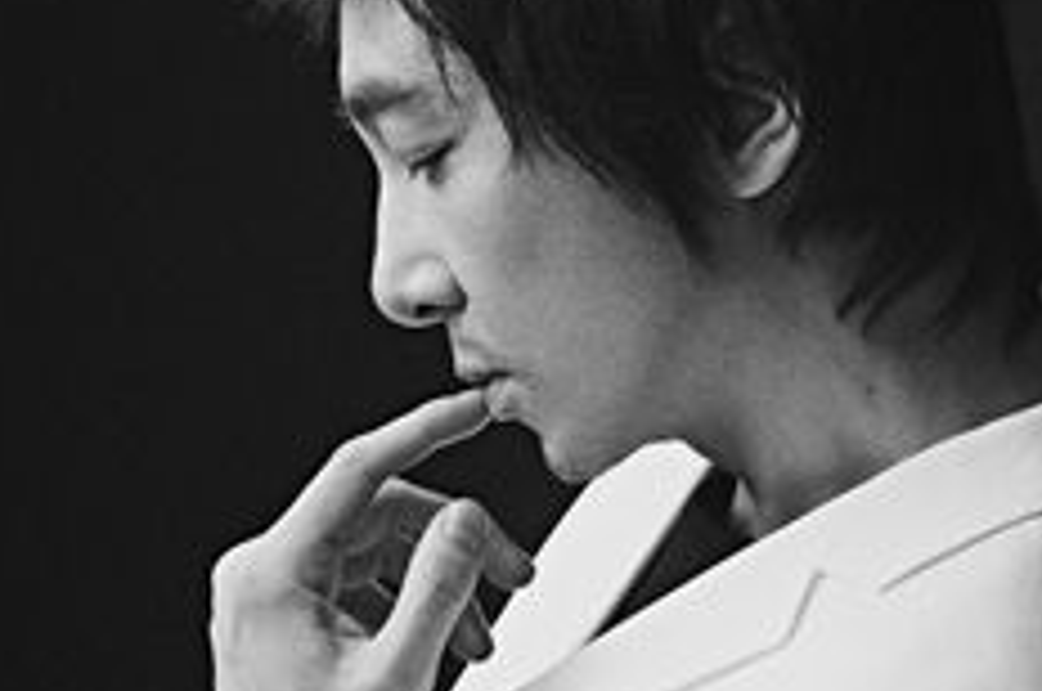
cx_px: 1091
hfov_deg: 13.4
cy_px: 429
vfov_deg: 9.1
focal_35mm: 151
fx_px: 4364
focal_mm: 70
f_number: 10
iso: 200
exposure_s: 1/125
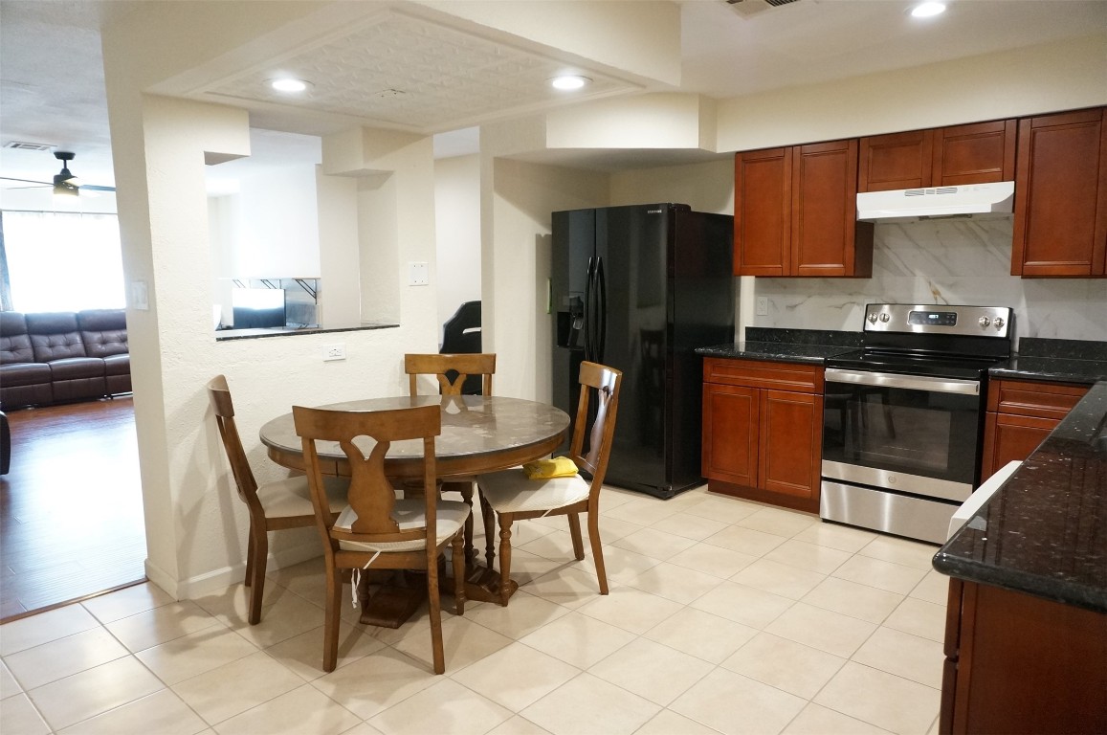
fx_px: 737
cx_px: 554
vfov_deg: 53.0
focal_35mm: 24
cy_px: 368
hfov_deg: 73.8
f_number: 4
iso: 2000
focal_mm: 16
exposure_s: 1/60
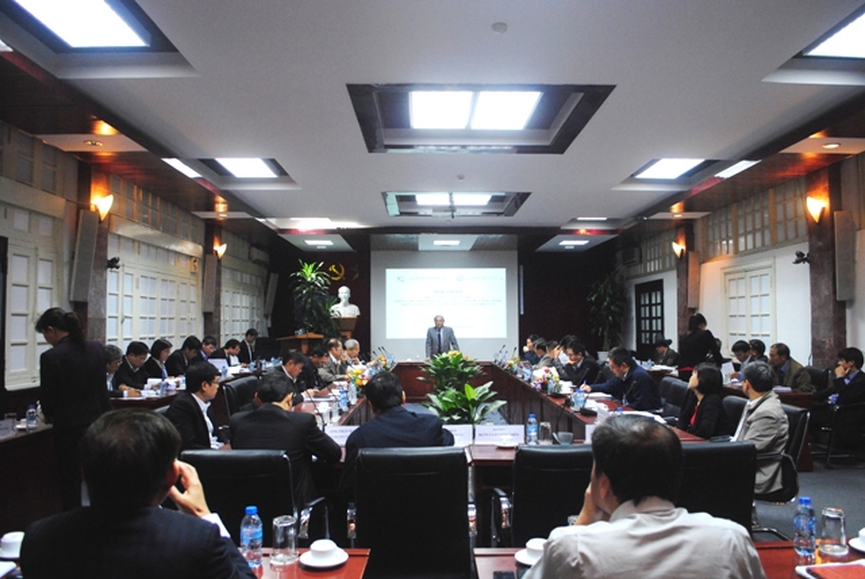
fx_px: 649
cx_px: 432
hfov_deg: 67.3
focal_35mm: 27
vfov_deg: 48.0
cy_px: 290
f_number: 4
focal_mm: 18
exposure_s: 1/60
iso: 800
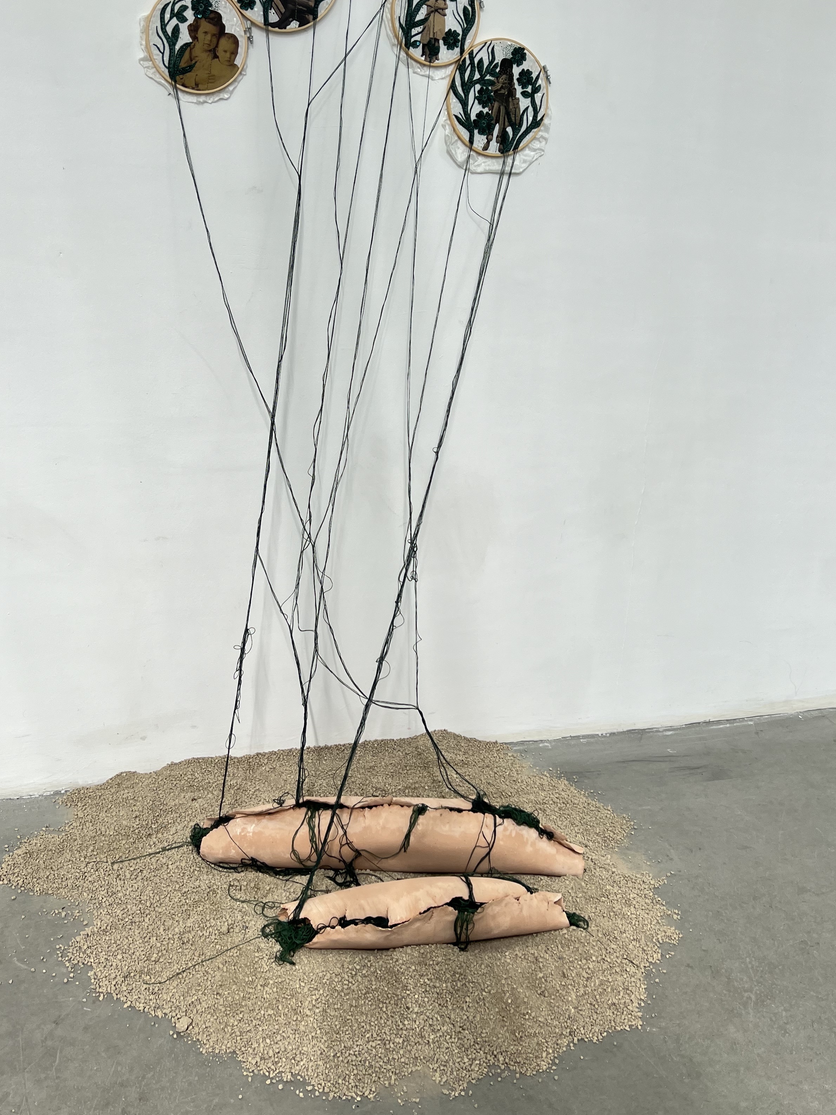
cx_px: 374
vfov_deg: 55.0
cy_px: 457
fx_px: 1063
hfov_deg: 42.9
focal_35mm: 33
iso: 50
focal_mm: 5.7
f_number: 1.5
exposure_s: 1/902
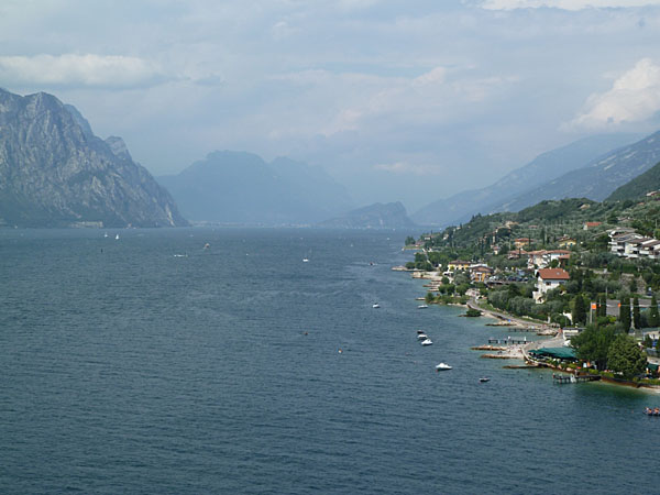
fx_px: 1201
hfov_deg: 30.7
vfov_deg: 23.3
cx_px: 330
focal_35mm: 63
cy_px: 248
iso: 80
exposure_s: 1/400
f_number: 5.6
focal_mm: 10.3
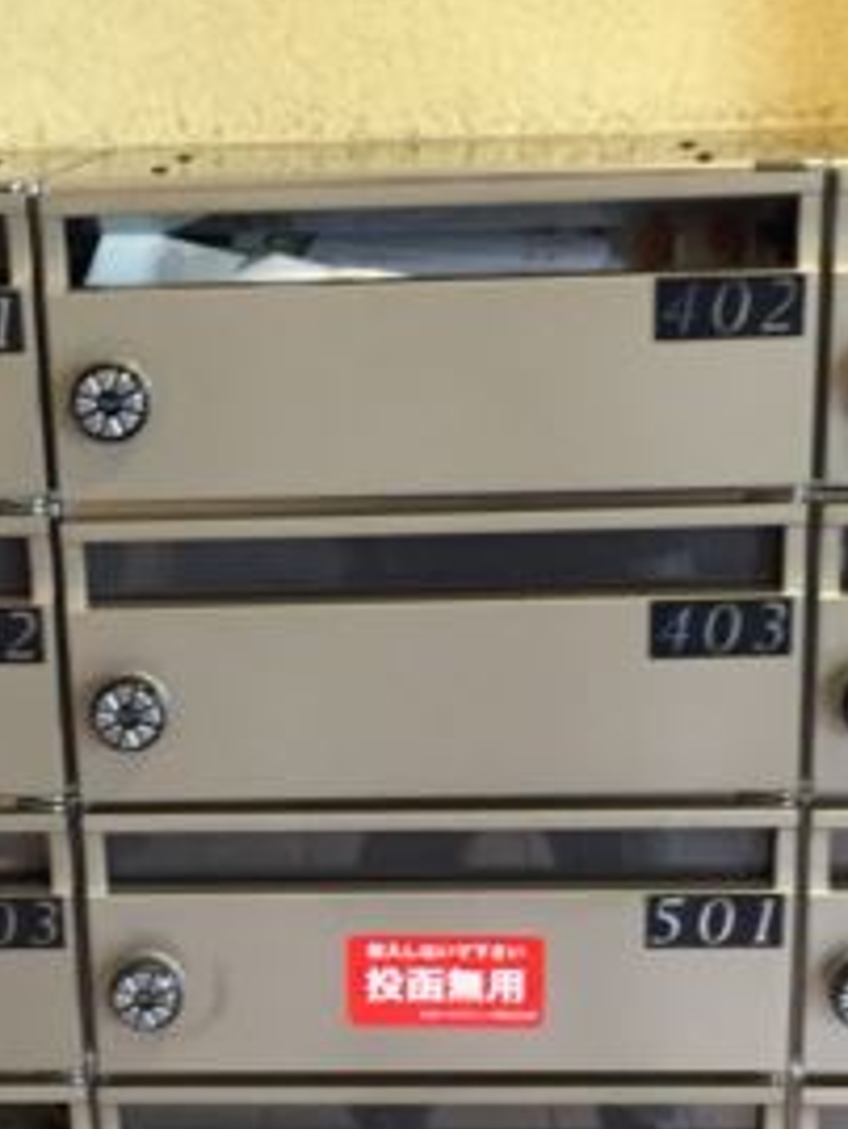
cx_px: 319
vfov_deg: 27.9
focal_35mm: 69
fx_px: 2252
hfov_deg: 21.3
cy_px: 806
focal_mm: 4.15
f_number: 2.2
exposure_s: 1/17
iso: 250
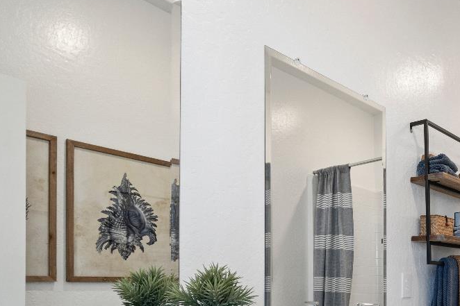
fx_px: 434
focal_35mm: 34
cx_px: 429
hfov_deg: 48.7
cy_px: 281
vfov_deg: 36.2
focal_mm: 10
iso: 250
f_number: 9
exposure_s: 1/6
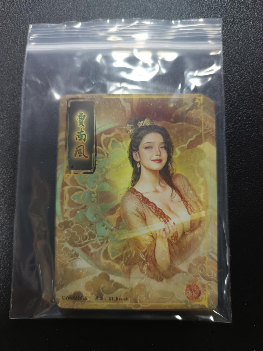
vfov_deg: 71.6
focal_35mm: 24
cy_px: 176
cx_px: 132
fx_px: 243
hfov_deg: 56.8
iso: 1129
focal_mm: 5.31
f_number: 1.7
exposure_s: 1/50
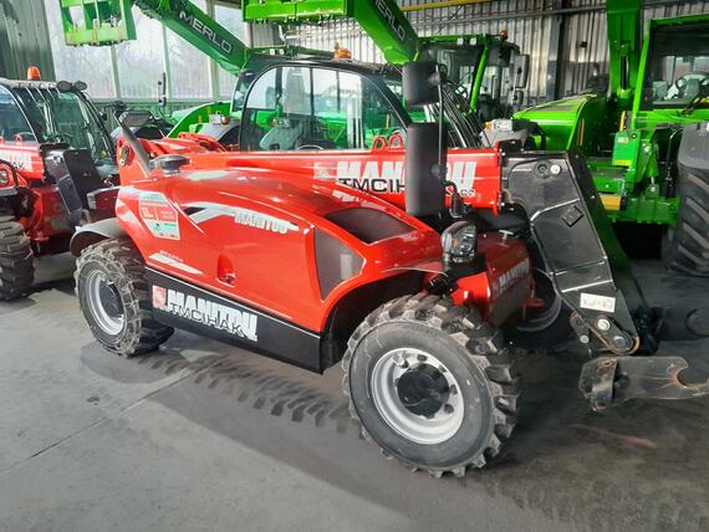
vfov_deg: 53.1
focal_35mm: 26
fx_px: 533
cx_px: 354
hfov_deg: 67.3
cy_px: 266
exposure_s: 1/50
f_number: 1.8
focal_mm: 4
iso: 320
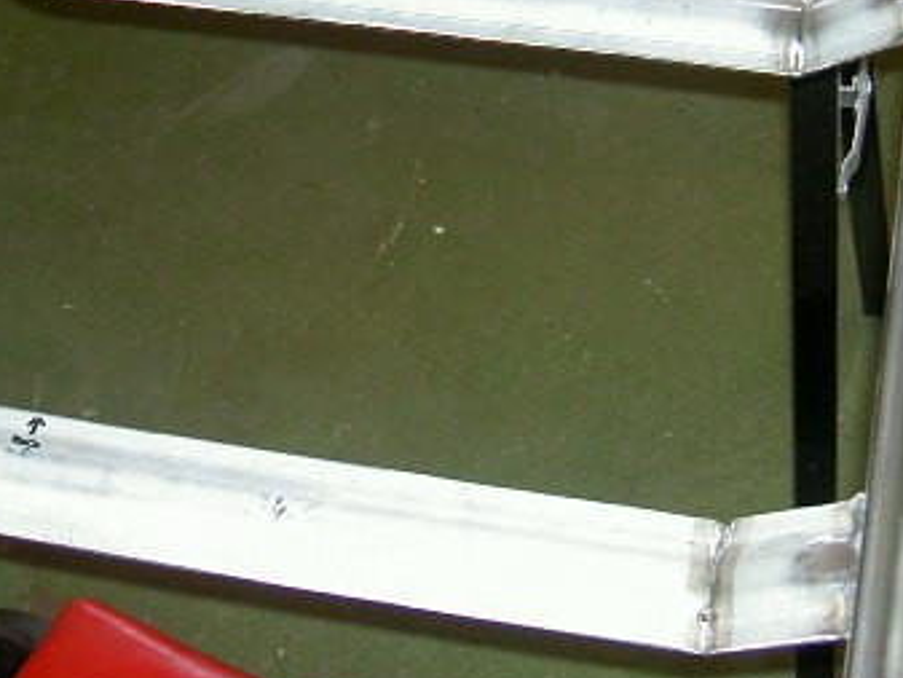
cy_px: 72
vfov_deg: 19.6
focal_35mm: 74
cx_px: 415
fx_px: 1931
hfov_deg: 26.3
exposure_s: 1/59.5
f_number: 2.8
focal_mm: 8
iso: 100
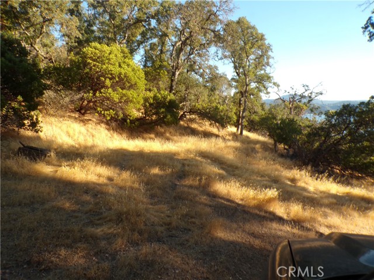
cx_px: 187
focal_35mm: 24
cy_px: 140
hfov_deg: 71.6
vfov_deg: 56.8
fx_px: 259
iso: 100
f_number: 7.7
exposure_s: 1/60
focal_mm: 4.3
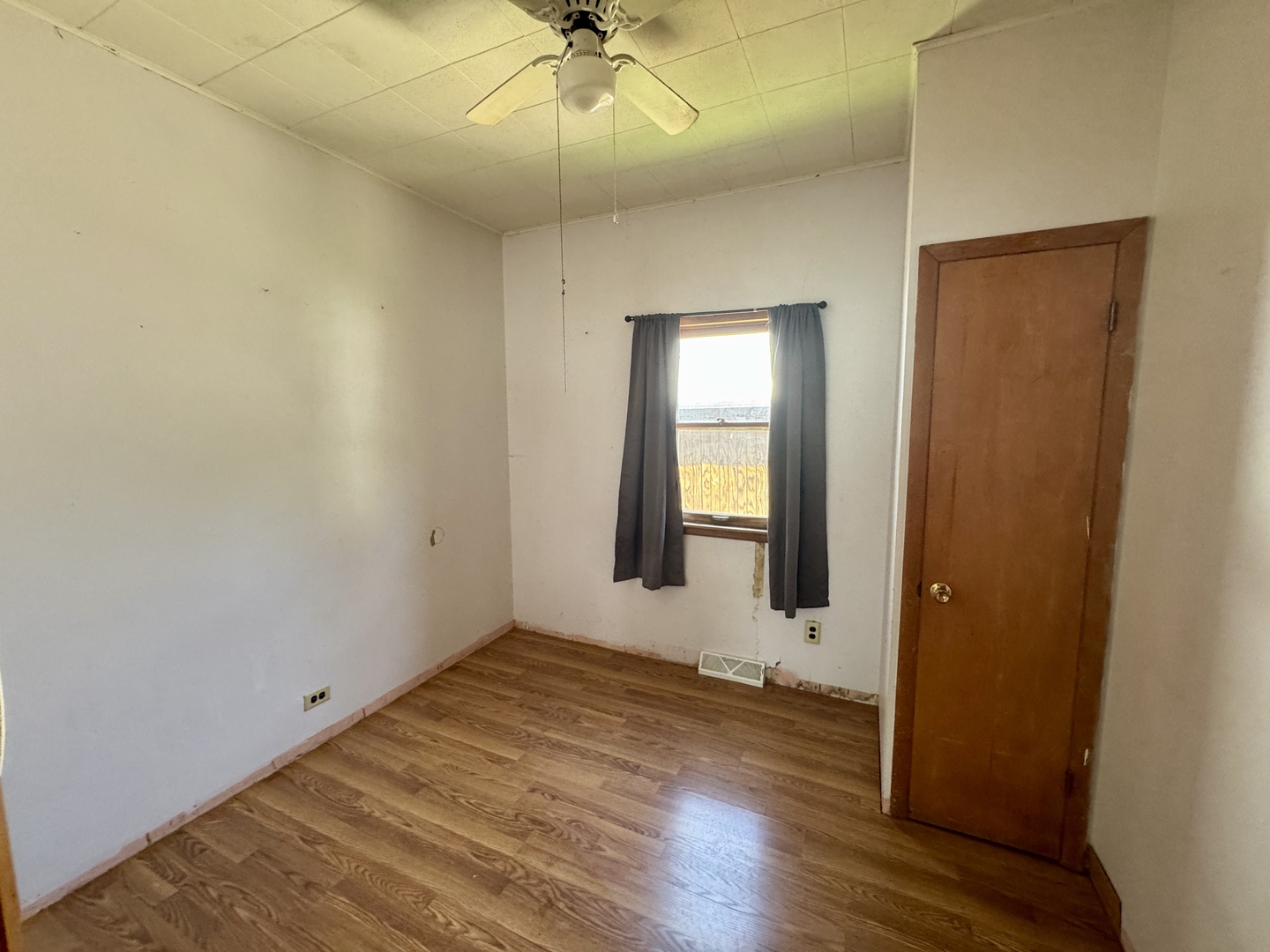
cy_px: 476
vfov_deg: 85.7
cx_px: 635
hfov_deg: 102.1
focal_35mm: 14
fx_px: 514
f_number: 2.2
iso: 320
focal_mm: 2.22
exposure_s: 1/86
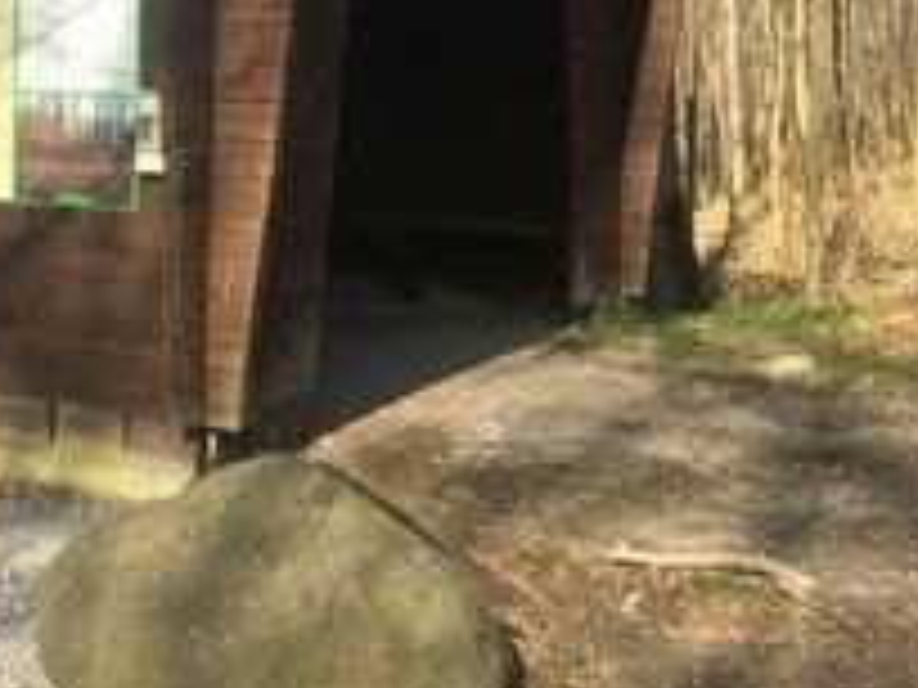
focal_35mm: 64
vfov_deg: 22.5
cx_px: 230
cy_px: 108
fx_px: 1697
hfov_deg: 29.8
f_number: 2.2
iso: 25
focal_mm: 4.15
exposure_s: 1/686
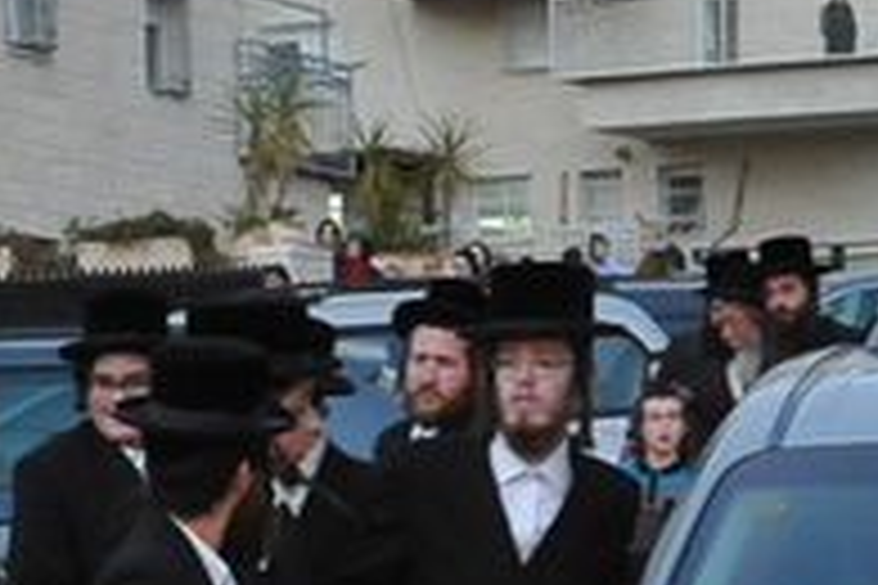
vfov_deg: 7.9
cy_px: 799
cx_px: -68
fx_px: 4195
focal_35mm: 172
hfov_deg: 11.8
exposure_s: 1/80
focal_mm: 24
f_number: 4
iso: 2000
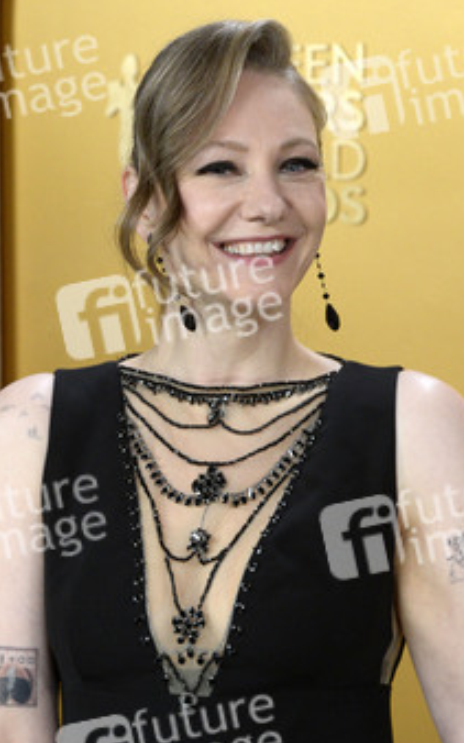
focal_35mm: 135
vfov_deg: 15.5
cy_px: 418
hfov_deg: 9.7
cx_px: 234
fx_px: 2734
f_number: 6.3
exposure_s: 1/250
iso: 2500
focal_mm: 112
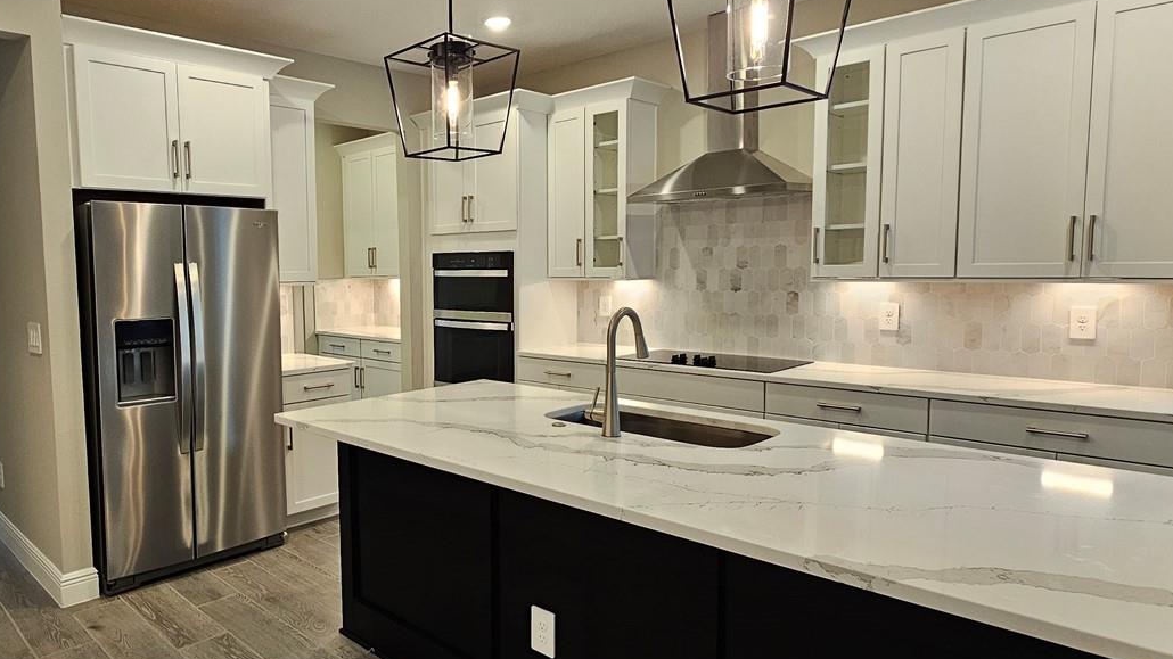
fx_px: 684
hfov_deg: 79.8
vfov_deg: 51.5
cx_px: 443
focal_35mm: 22
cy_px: 320
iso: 160
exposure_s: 1/60
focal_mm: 2.2
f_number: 2.2
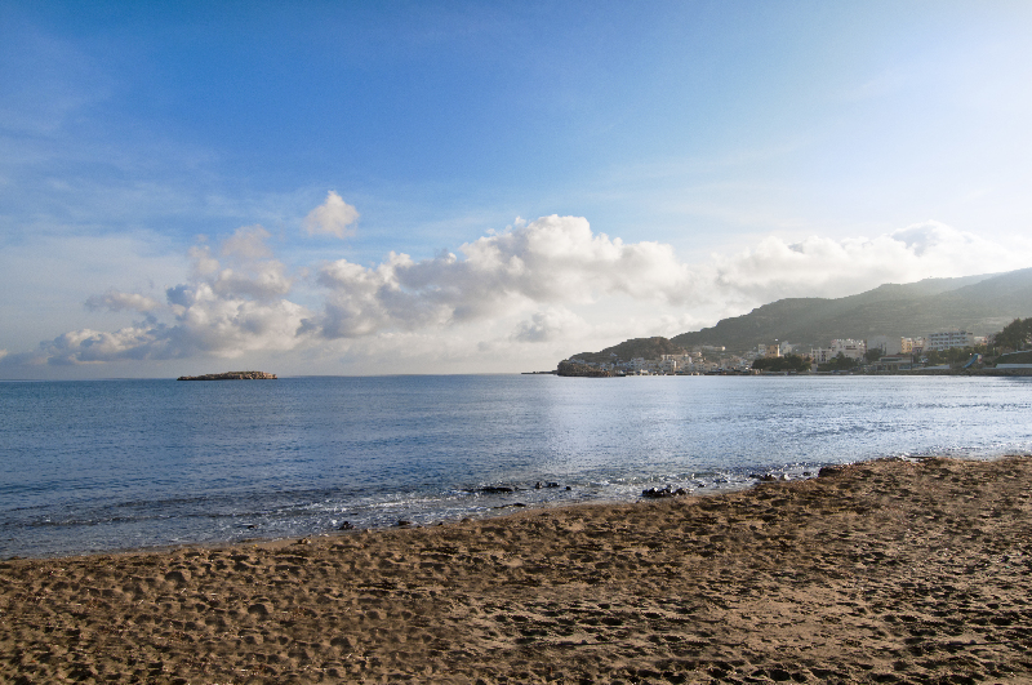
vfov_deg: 63.1
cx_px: 516
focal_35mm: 20
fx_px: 558
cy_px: 342
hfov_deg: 85.5
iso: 100
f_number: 6.3
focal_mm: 13
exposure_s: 1/250
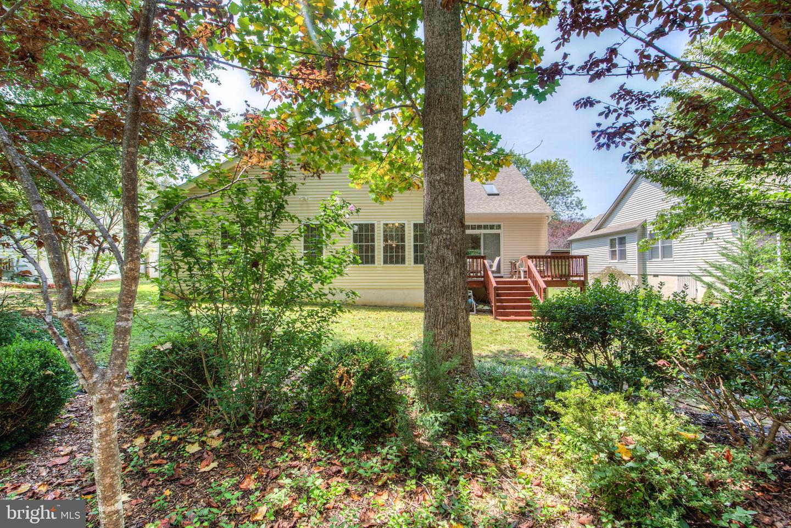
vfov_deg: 81.3
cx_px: 396
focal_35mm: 14
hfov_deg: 104.2
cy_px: 264
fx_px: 308
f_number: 8
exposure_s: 1/100
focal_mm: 14
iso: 200
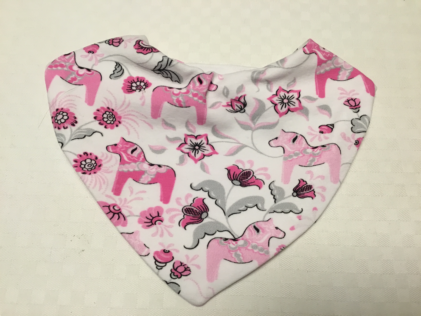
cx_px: 210
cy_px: 158
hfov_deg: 58.4
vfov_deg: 45.4
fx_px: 377
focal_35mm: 31
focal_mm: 3.3
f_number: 2.4
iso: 32
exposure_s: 1/33
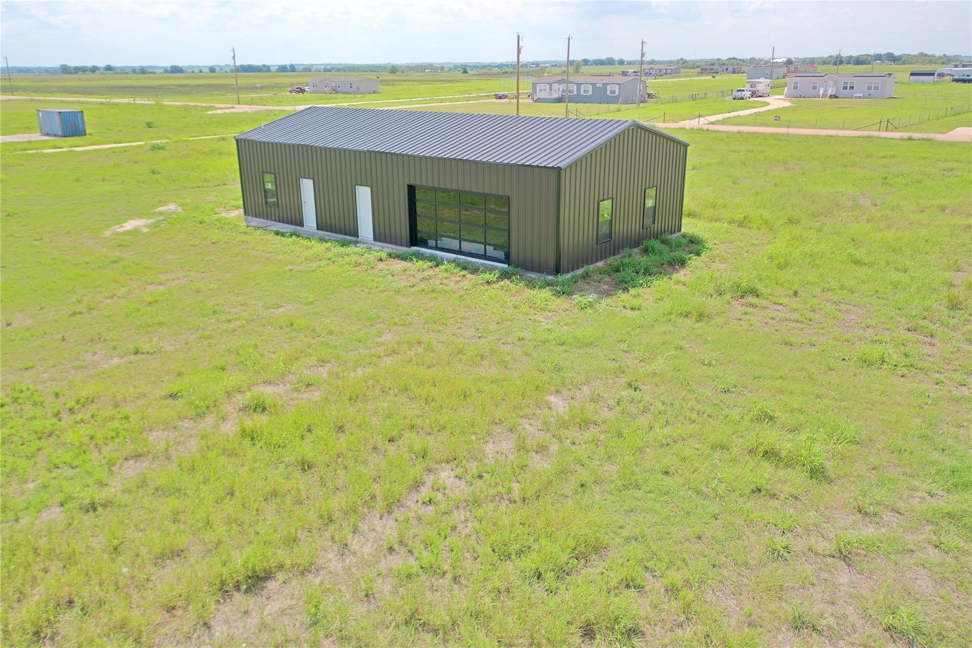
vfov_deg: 46.4
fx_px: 756
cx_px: 486
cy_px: 324
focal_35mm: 28
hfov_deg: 65.5
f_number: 2.8
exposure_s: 1/20
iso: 100
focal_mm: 10.26
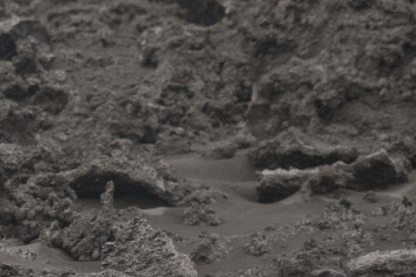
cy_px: 184
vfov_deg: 3.0
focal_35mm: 457
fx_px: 5280
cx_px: -264
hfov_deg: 4.5
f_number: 6.3
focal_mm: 120
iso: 200
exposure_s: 1/125
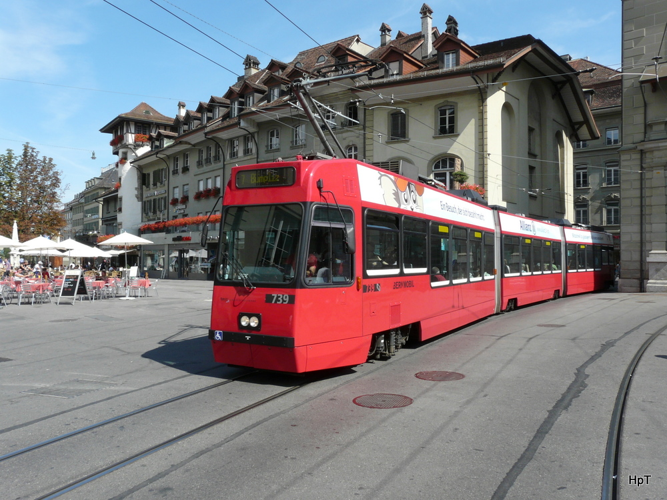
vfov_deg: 49.7
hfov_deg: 63.4
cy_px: 250
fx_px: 540
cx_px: 334
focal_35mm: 28
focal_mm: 4.6
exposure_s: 1/320
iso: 100
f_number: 5.6
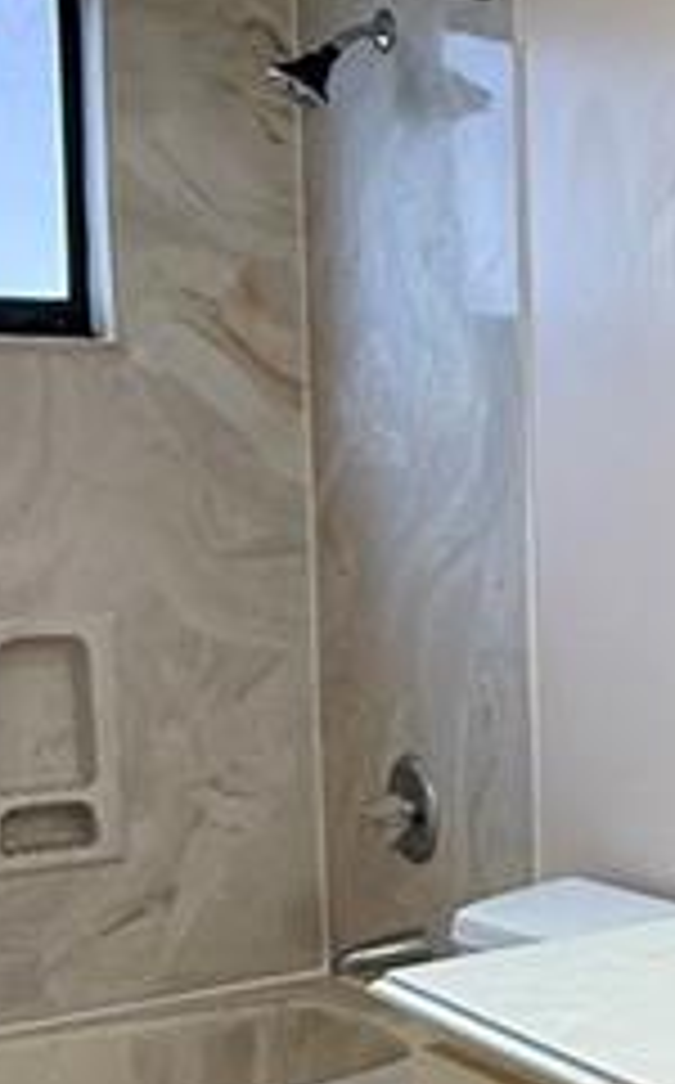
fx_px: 2185
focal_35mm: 74
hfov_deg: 13.7
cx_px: 1521
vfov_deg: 27.9
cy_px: 576
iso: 200
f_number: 2.2
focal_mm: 2.22
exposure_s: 1/120
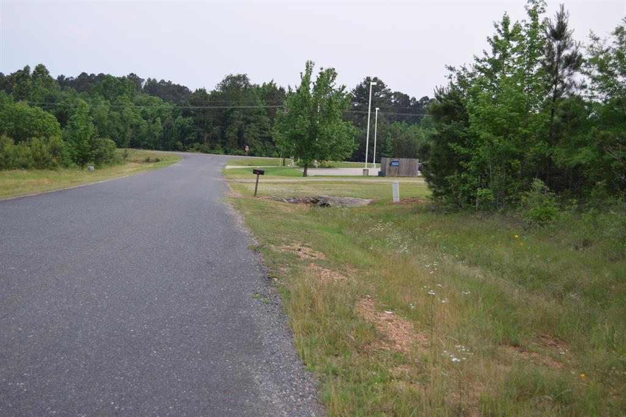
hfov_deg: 38.9
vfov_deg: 26.5
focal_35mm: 51
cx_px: 313
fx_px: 886
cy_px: 208
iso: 400
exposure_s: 1/80
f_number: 4.5
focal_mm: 34
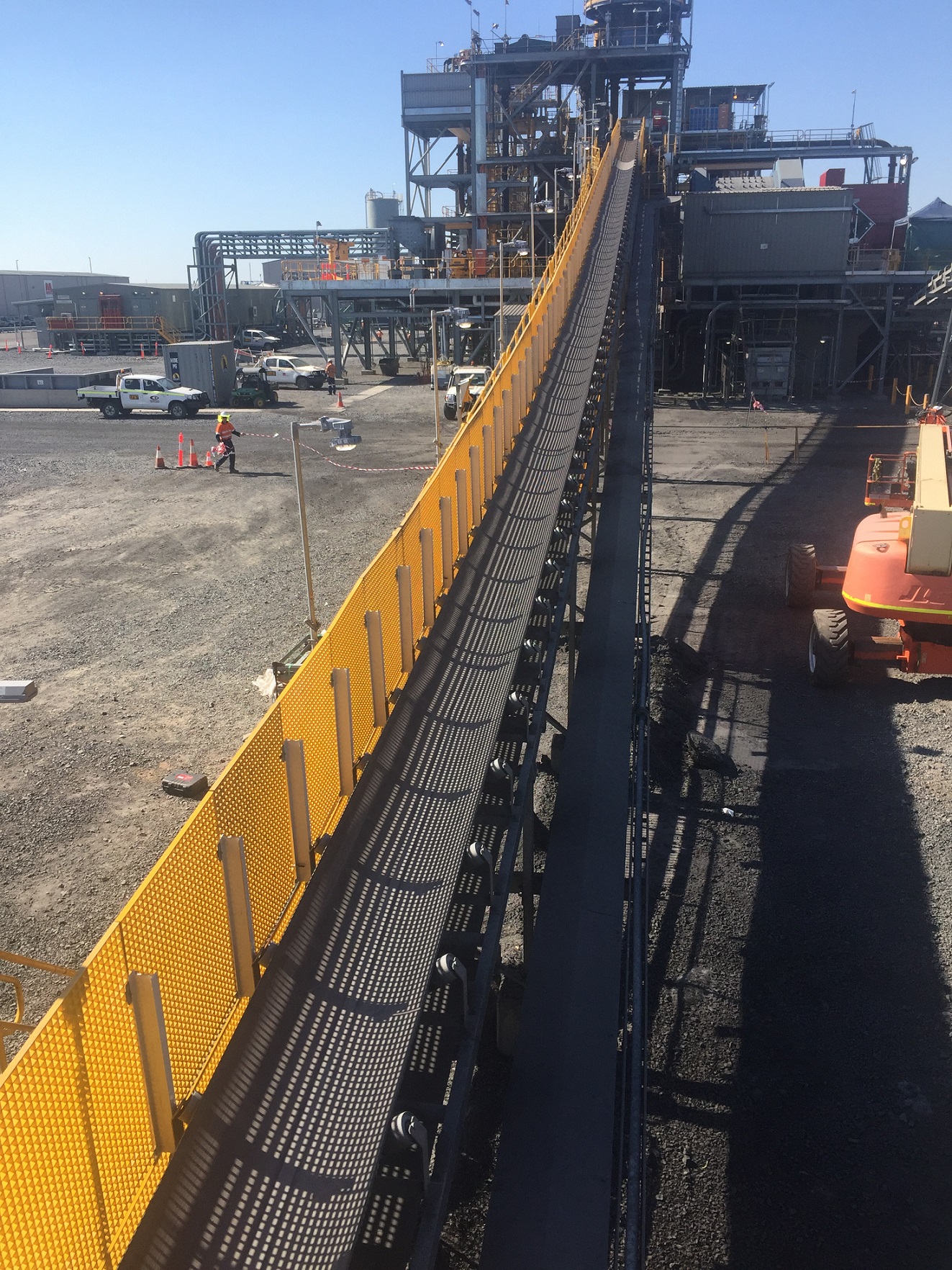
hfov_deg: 48.2
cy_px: 635
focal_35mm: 29
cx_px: 476
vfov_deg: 61.7
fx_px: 1063
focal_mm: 4.15
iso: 32
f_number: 2.2
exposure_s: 1/1276
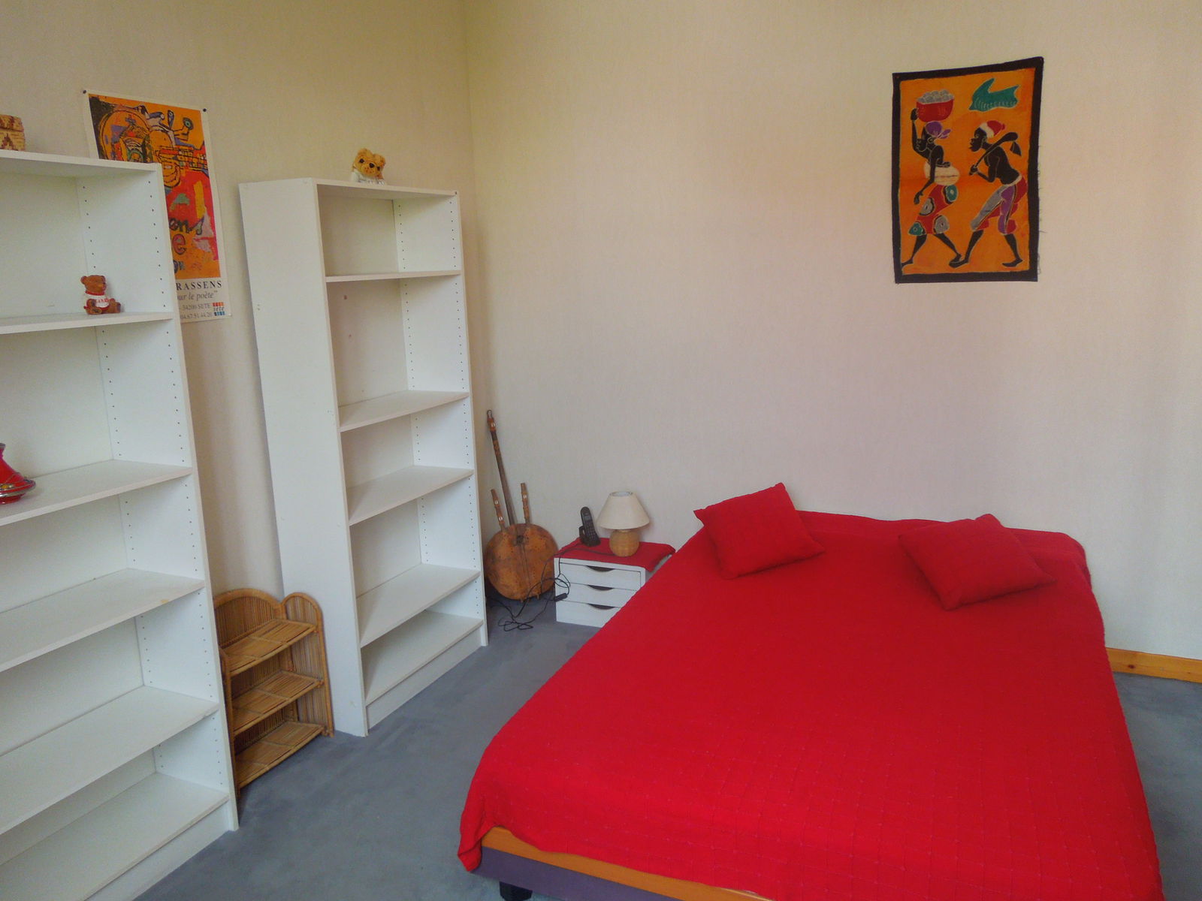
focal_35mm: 25
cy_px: 450
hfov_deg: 69.4
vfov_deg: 54.9
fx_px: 868
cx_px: 601
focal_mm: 4.5
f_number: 3.3
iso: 250
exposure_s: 1/30
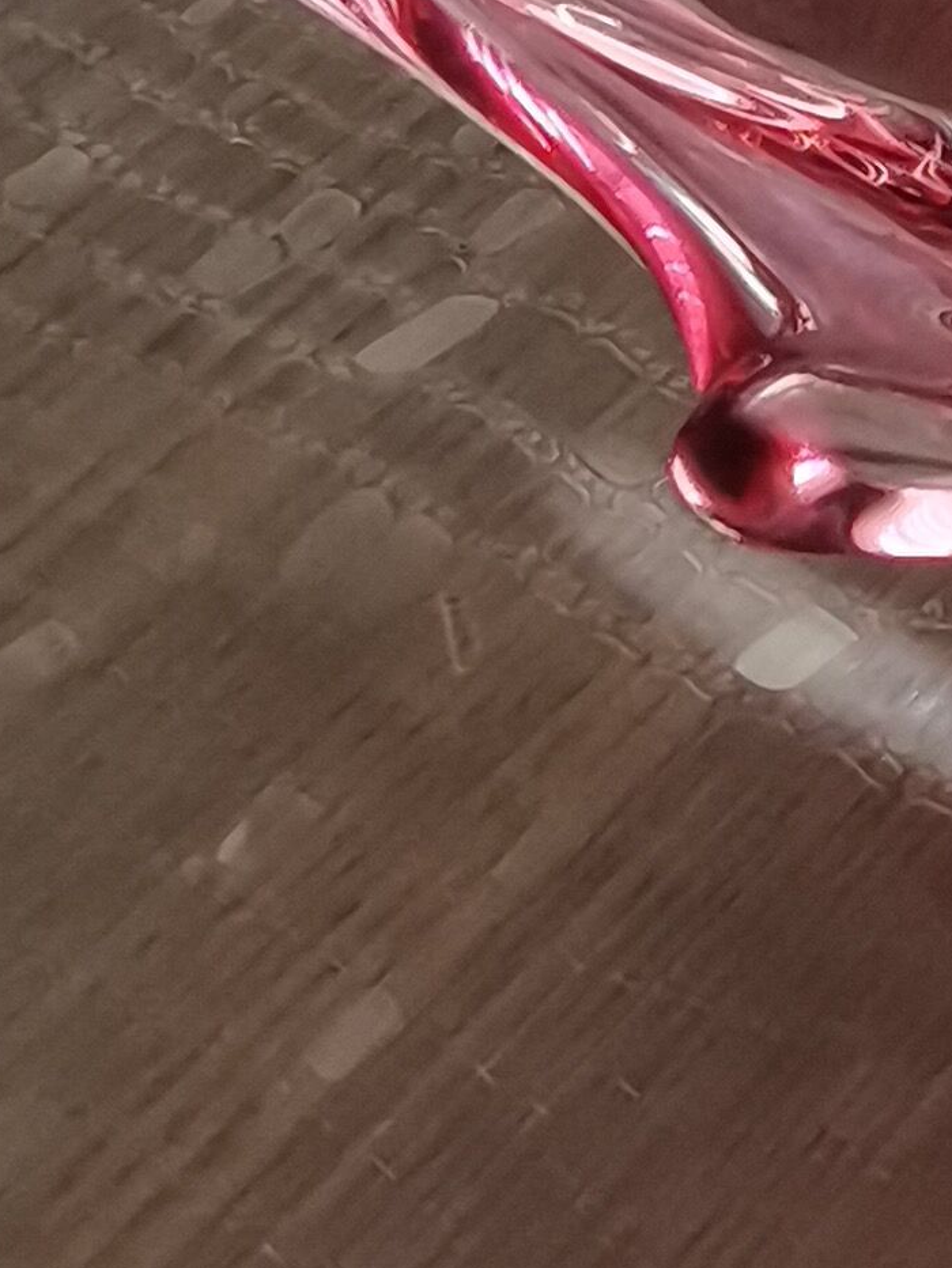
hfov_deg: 14.6
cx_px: 1674
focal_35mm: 90
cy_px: 232
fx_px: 3299
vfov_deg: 21.5
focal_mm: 1.78
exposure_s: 1/50
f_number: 2.4
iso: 125
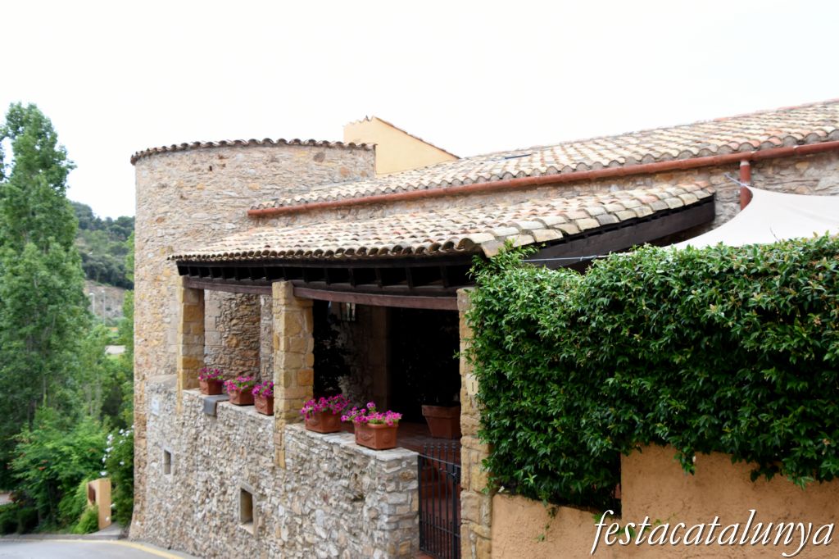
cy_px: 280
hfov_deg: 53.1
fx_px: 839
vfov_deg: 36.8
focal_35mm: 36
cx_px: 420
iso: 640
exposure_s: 1/320
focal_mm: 24
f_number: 7.1
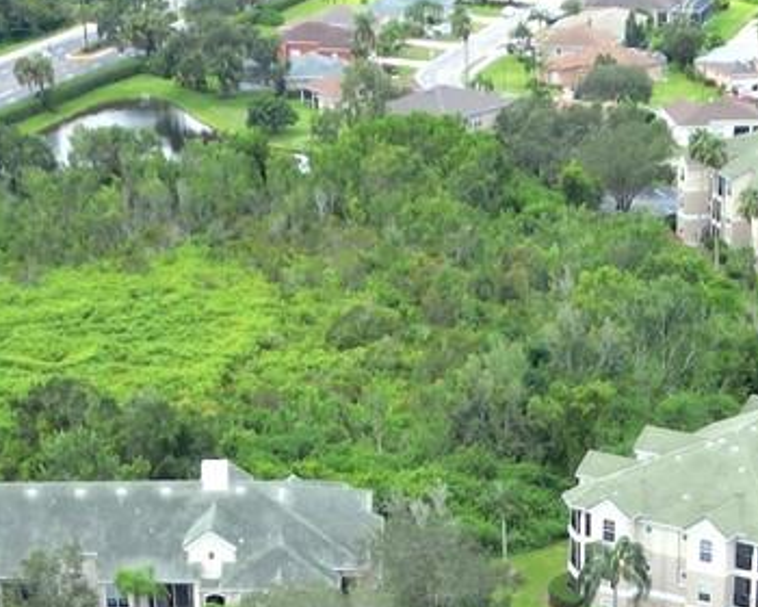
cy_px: 1201
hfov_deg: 17.9
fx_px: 2400
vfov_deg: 12.7
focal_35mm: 107
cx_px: 548
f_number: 1.7
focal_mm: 6.72
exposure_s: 1/1000
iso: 120
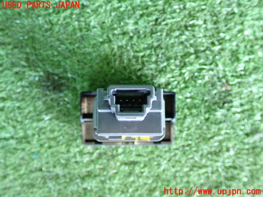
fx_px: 289
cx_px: 132
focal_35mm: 38
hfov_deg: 49.0
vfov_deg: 37.7
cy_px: 98
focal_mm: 6.83
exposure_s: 1/40
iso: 500
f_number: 2.7
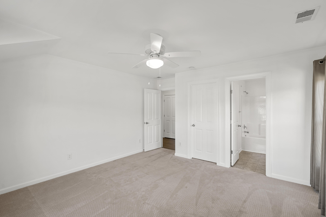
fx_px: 145
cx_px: 163
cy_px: 108
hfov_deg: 96.7
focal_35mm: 16
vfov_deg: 73.7
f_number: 7.1
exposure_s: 1/2
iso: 100
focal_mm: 16
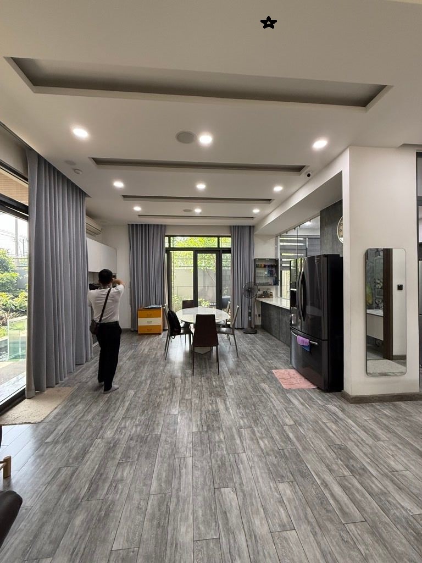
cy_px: 282
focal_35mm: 14
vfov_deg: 102.1
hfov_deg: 85.7
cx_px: 211
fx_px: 228
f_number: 2.2
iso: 250
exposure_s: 1/99
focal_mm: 2.22
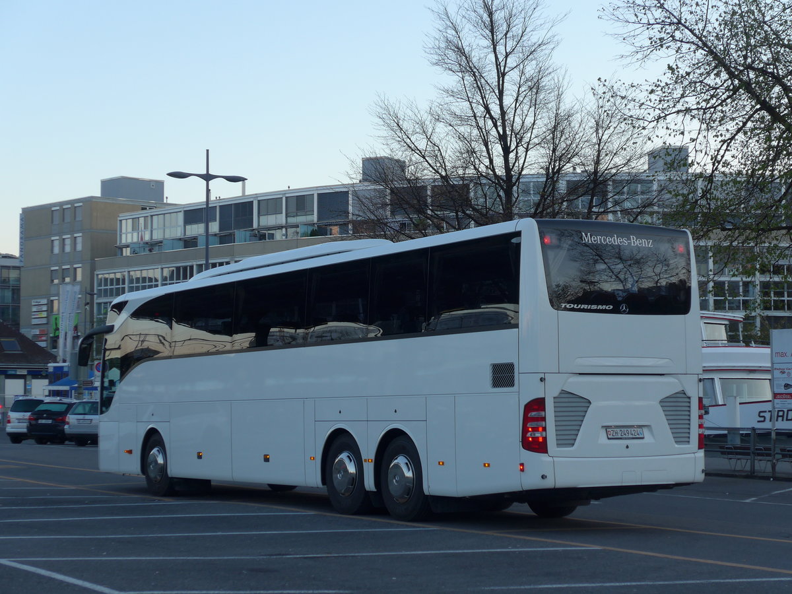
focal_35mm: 70
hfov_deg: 27.8
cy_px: 297
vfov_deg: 21.0
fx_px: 1602
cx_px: 396
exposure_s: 1/100
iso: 80
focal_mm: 14.2
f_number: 4.1
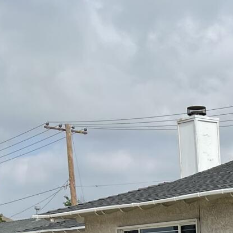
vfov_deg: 14.7
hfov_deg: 14.7
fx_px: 845
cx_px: 336
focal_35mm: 111
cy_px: 342
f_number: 1.5
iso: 50
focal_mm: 5.7
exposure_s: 1/4831
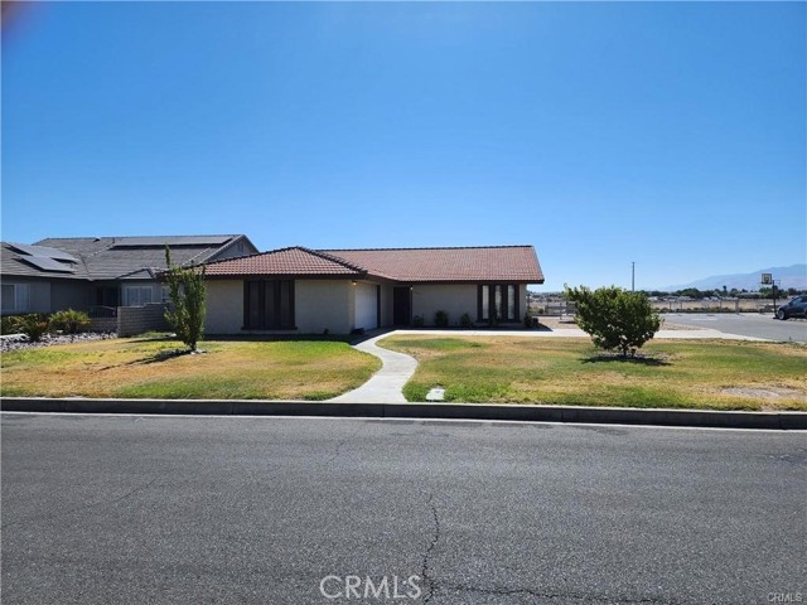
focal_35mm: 23
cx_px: 404
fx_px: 536
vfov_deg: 58.9
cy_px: 302
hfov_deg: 73.9
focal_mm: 6.4
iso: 12
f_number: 1.8
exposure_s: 1/1668
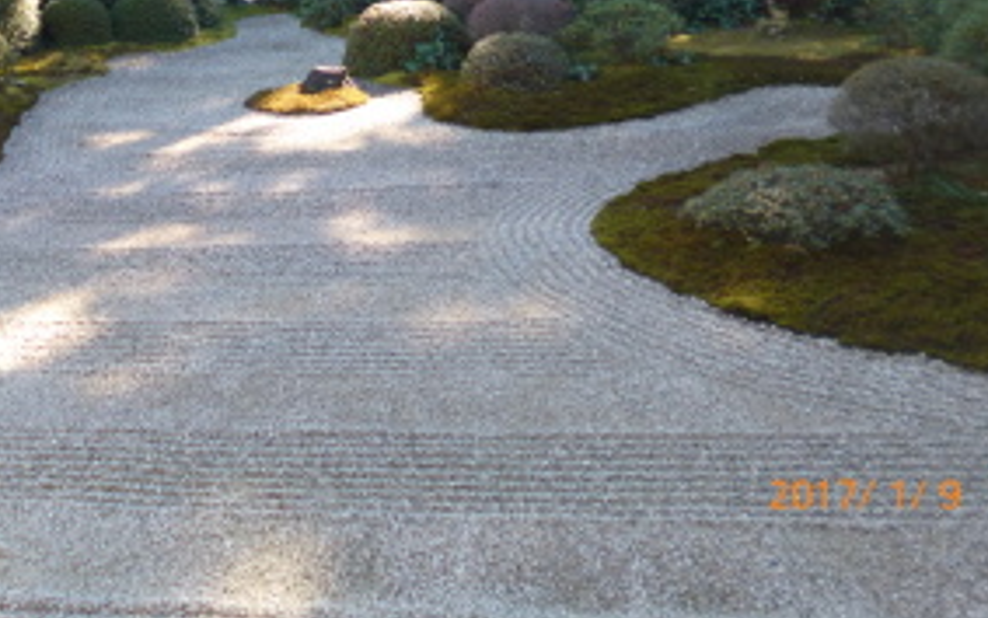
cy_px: -30
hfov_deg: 42.4
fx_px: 1212
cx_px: 199
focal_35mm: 45
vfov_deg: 26.7
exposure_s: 1/125
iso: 100
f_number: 2.8
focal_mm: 4.3
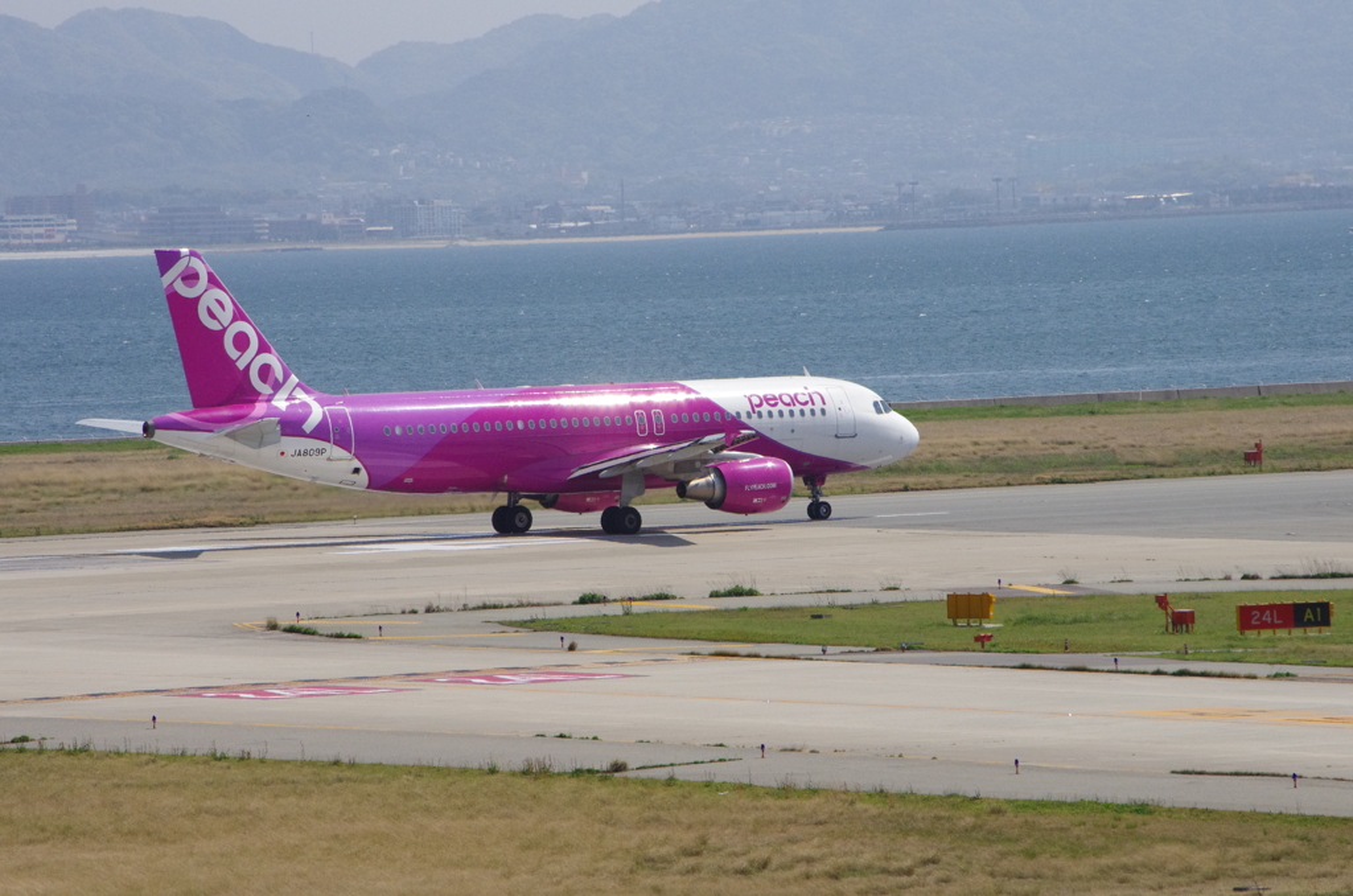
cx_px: 676
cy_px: 448
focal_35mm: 285
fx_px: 10688
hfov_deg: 7.2
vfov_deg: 4.8
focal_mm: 190
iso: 1600
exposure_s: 1/3200
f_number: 11
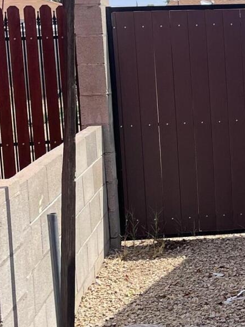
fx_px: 802
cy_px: 129
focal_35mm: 85
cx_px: 366
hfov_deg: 16.0
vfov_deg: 23.0
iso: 32
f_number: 1.6
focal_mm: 5.1
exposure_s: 1/2924
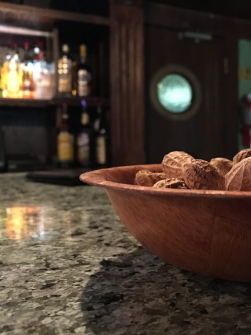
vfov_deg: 47.9
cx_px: 223
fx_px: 377
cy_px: 167
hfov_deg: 34.8
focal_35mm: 39
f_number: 2.2
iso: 640
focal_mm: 4.15
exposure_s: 1/15
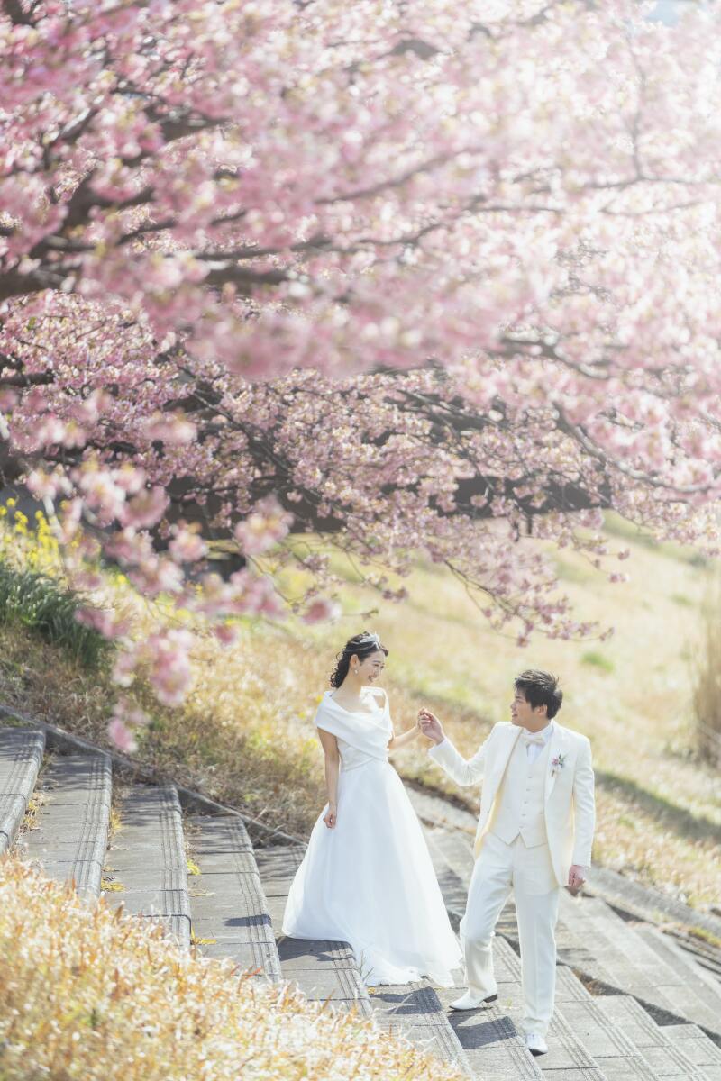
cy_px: 540
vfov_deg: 12.5
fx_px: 4926
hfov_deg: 8.4
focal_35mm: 164
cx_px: 360
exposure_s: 1/2000
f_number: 2.8
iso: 200
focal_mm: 164
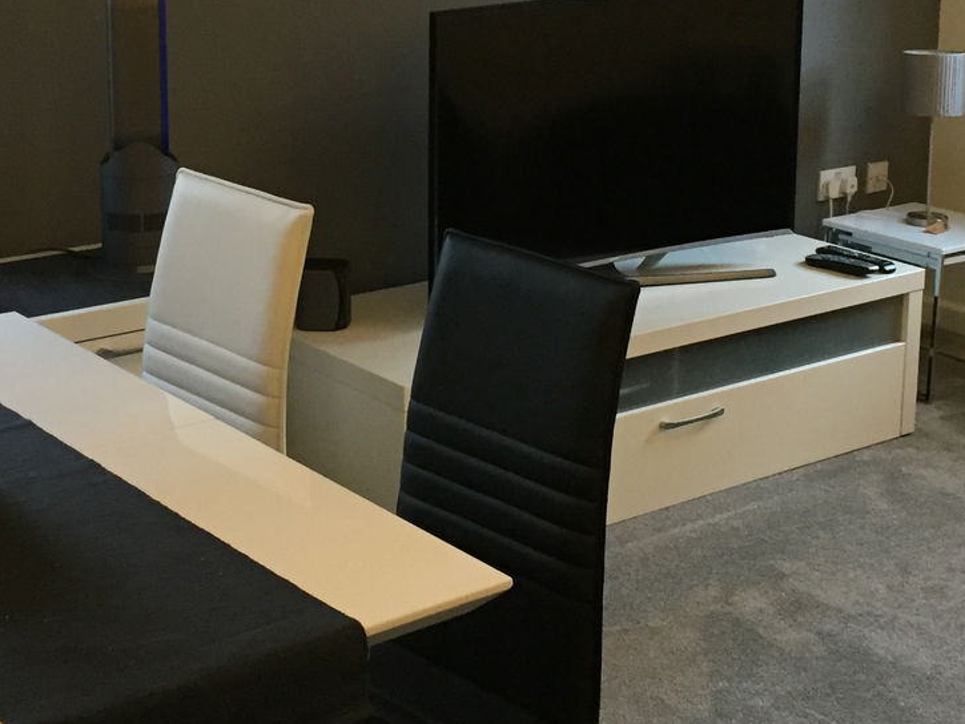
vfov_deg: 22.6
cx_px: 478
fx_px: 1784
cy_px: 133
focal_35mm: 64
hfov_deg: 30.3
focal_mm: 4.15
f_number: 2.2
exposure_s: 1/33
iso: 320
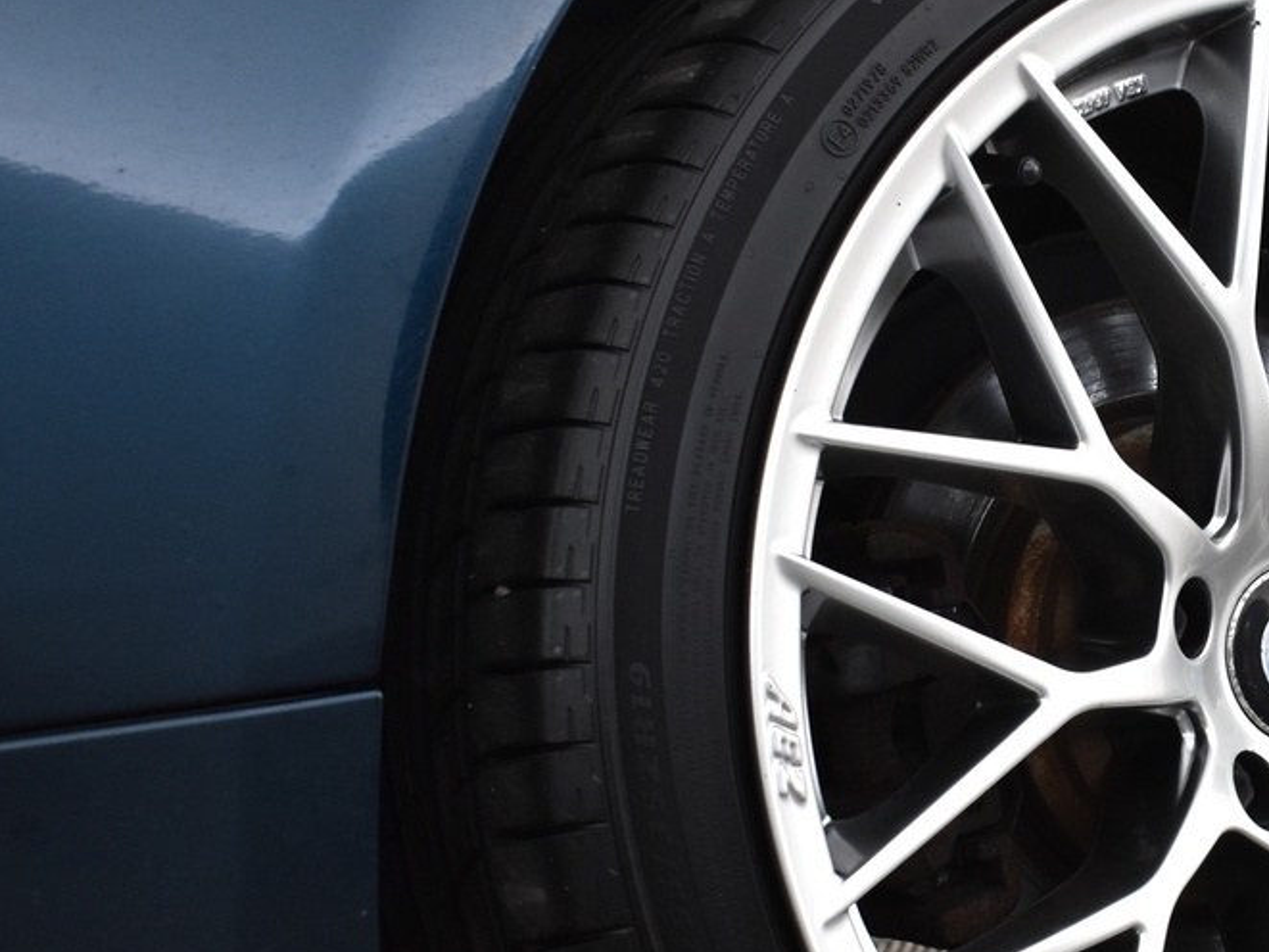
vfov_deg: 19.8
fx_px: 2720
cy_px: 599
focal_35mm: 74
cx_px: 1140
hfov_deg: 25.5
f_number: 3.8
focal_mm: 21
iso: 900
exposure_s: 1/30
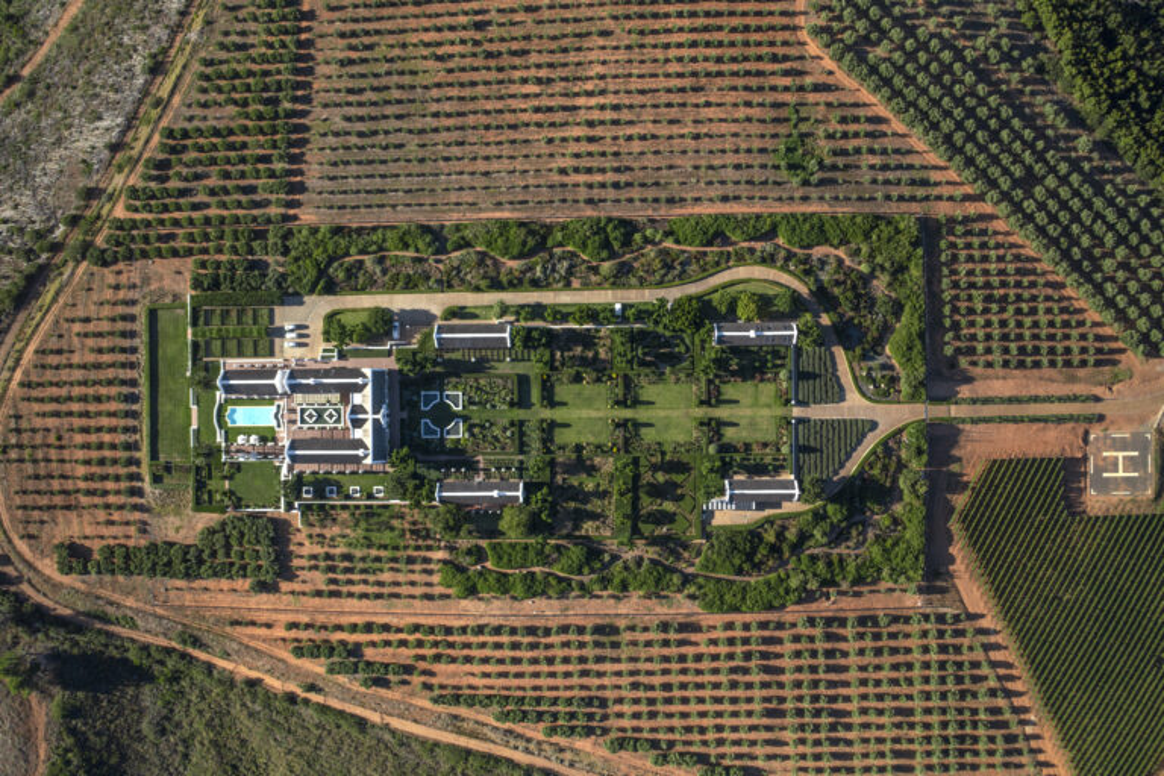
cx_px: 582
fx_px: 905
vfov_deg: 46.4
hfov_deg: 65.5
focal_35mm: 28
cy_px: 388
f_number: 2.8
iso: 100
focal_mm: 10.26
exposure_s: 1/80
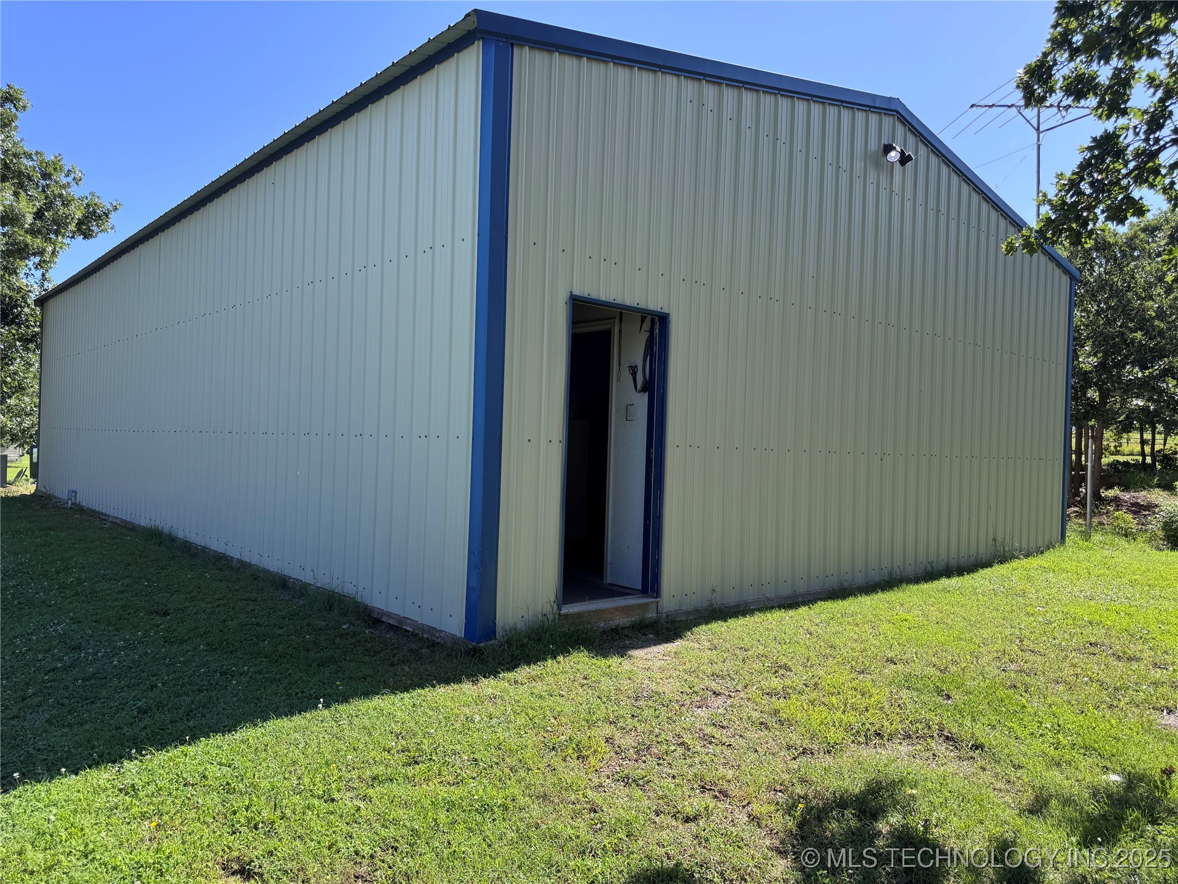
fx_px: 817
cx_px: 589
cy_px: 442
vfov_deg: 56.8
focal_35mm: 24
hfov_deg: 71.6
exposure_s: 1/1637
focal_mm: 6.76
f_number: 1.78
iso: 80
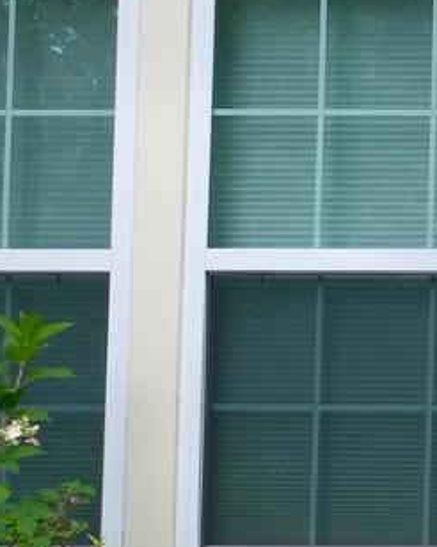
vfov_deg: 7.6
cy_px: 223
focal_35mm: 256
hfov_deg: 5.4
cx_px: 1640
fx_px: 4143
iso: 160
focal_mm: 27
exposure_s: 1/60
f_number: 7.1
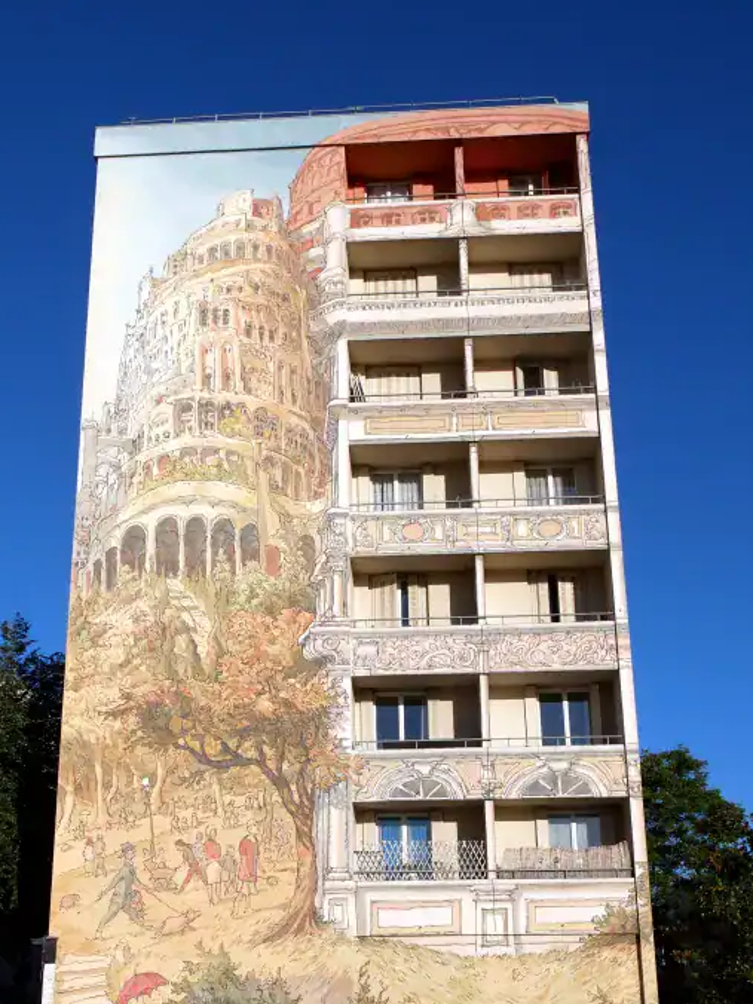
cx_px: 339
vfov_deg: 42.0
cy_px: 557
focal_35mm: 45
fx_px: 1305
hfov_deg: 32.2
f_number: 10
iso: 200
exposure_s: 1/800
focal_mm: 19
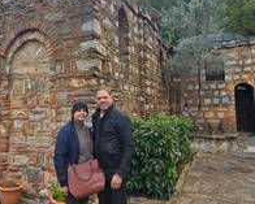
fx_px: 234
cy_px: 74
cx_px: 99
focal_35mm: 31
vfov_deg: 46.6
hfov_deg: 56.6
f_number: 2.2
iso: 50
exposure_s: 1/283
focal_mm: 2.2
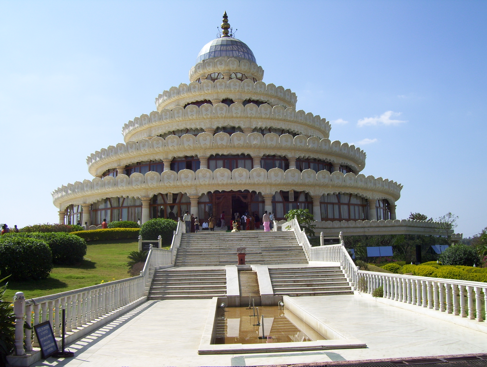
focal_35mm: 36
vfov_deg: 39.7
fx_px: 507
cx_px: 244
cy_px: 184
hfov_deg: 51.3
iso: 80
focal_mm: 6
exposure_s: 1/800
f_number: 4.8
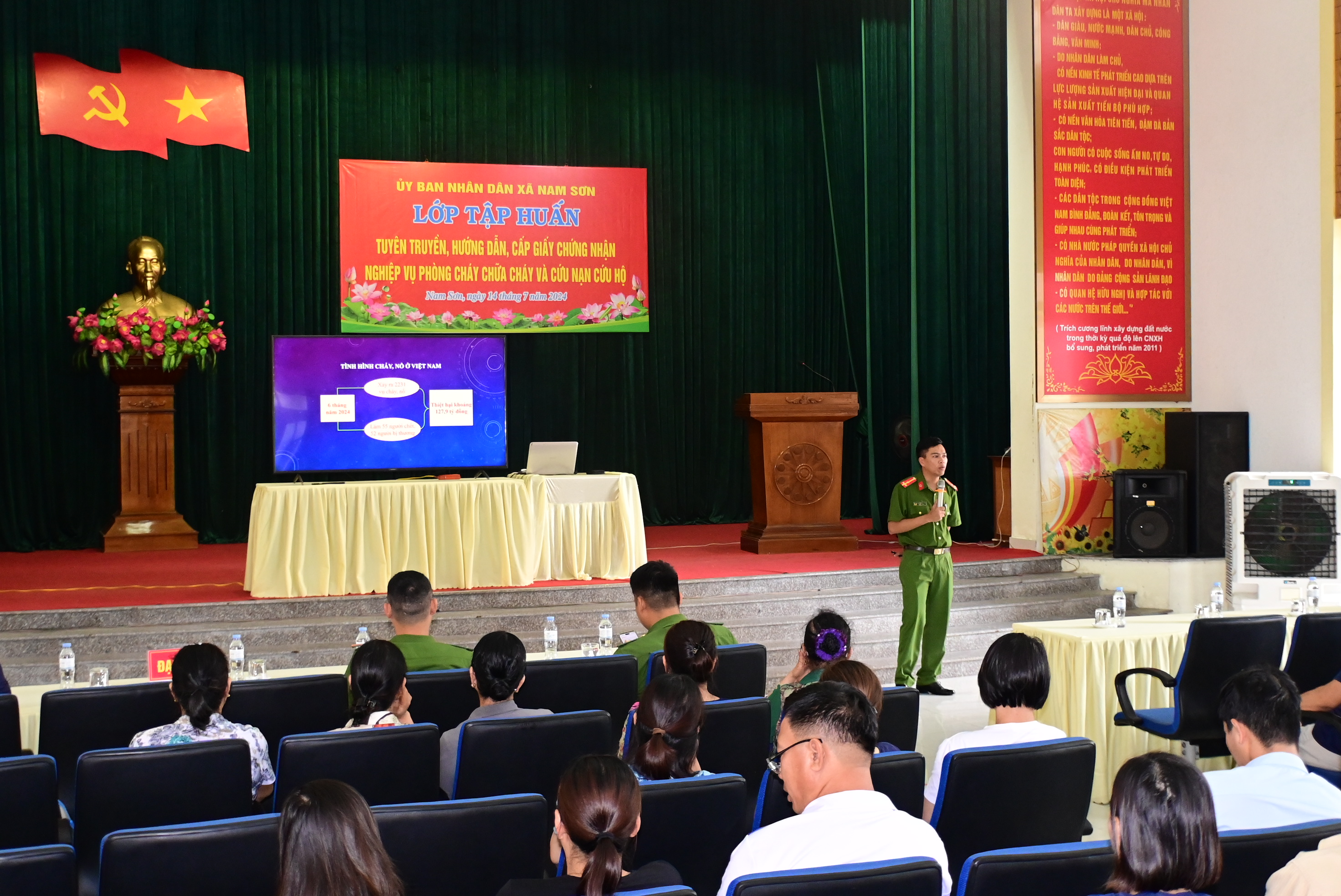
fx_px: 1789
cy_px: 448
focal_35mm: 48
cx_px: 670
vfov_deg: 28.1
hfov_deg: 41.1
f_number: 4
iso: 2500
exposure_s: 1/200
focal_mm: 32
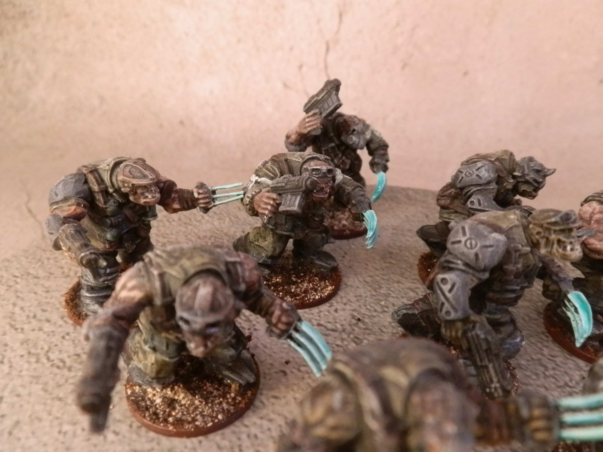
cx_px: 302
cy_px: 226
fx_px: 488
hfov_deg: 63.4
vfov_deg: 49.7
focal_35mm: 28
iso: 400
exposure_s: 1/80
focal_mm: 5
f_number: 3.1
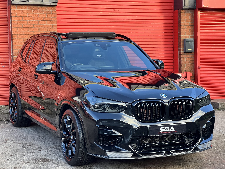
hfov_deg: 25.3
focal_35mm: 77
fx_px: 500
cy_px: 84
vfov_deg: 19.1
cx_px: 112
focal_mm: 9
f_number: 2.8
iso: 80
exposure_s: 1/99
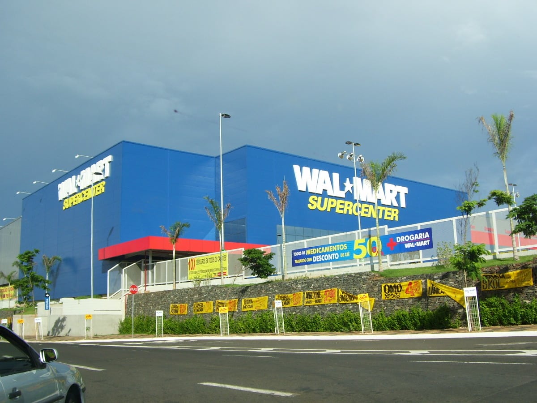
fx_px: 558
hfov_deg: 51.4
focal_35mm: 36
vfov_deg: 39.7
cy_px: 202
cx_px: 268
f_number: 4.8
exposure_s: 1/500
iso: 80
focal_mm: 6
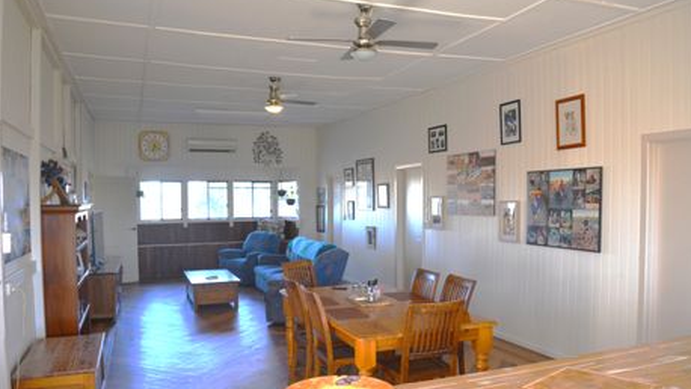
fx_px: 532
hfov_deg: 66.0
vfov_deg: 40.2
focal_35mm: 29
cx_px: 353
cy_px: 215
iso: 400
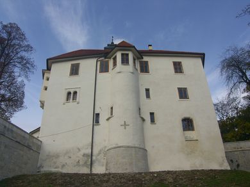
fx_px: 202
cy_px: 94
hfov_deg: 63.5
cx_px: 125
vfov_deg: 49.7
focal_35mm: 28
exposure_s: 1/200
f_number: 5.6
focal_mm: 7.4
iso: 50
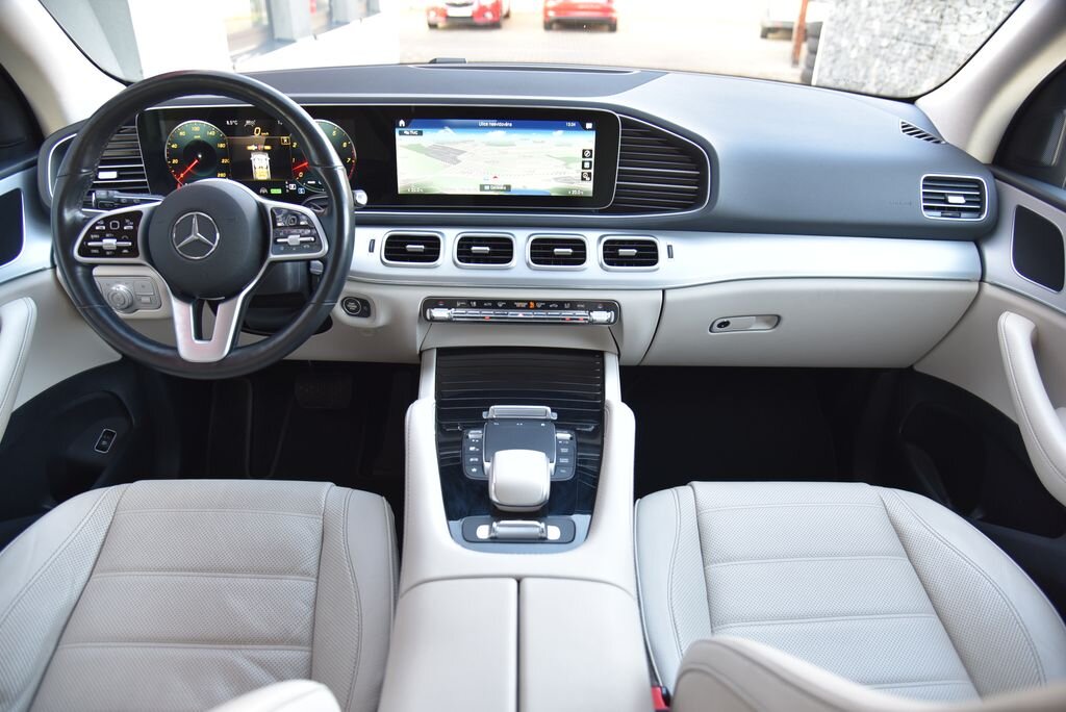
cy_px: 356
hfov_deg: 73.7
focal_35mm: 24
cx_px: 533
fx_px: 711
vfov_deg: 53.2
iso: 500
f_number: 4
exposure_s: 1/40
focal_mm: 24
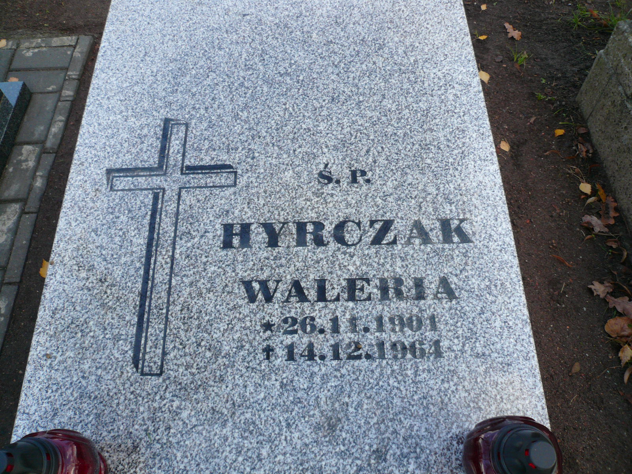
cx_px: 316
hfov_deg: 63.4
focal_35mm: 28
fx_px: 511
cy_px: 237
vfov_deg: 49.7
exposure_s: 1/160
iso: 100
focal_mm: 4.6
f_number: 2.8
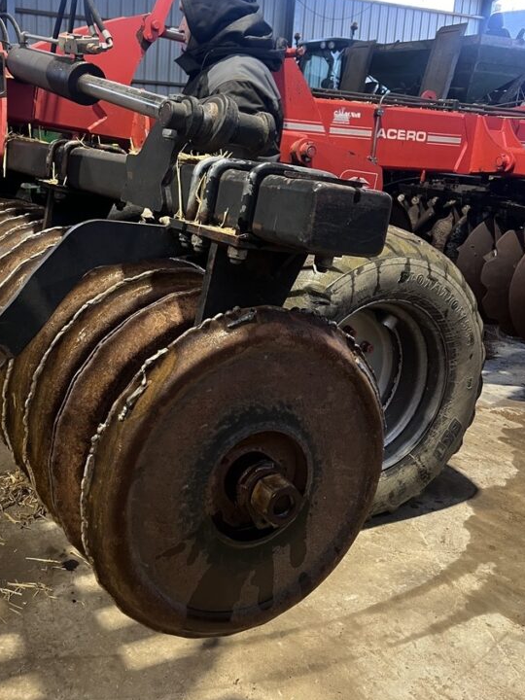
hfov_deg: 38.0
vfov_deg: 49.8
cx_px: 156
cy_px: 274
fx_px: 748
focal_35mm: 37
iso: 160
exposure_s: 1/60
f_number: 1.5
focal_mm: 5.7
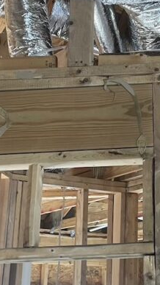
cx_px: 170
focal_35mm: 75
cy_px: 90
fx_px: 565
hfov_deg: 15.7
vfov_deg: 28.0
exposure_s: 1/73
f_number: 1.6
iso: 125
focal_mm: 4.2
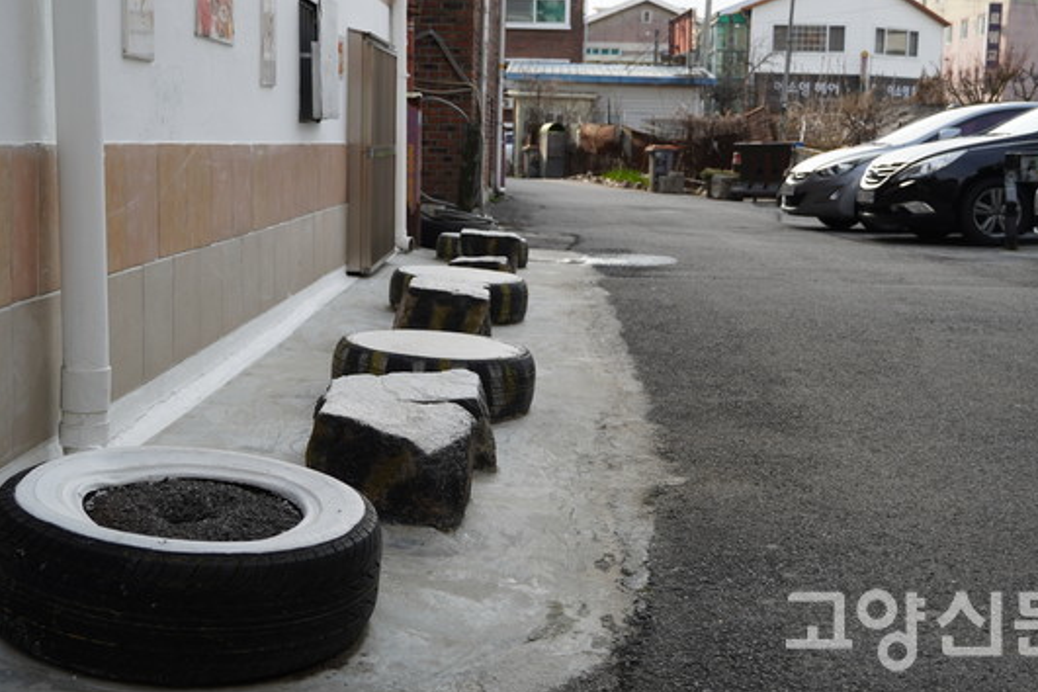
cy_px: 311
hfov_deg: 37.8
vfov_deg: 25.7
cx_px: 522
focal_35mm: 53
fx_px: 1516
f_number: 5
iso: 100
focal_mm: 31
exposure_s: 1/200
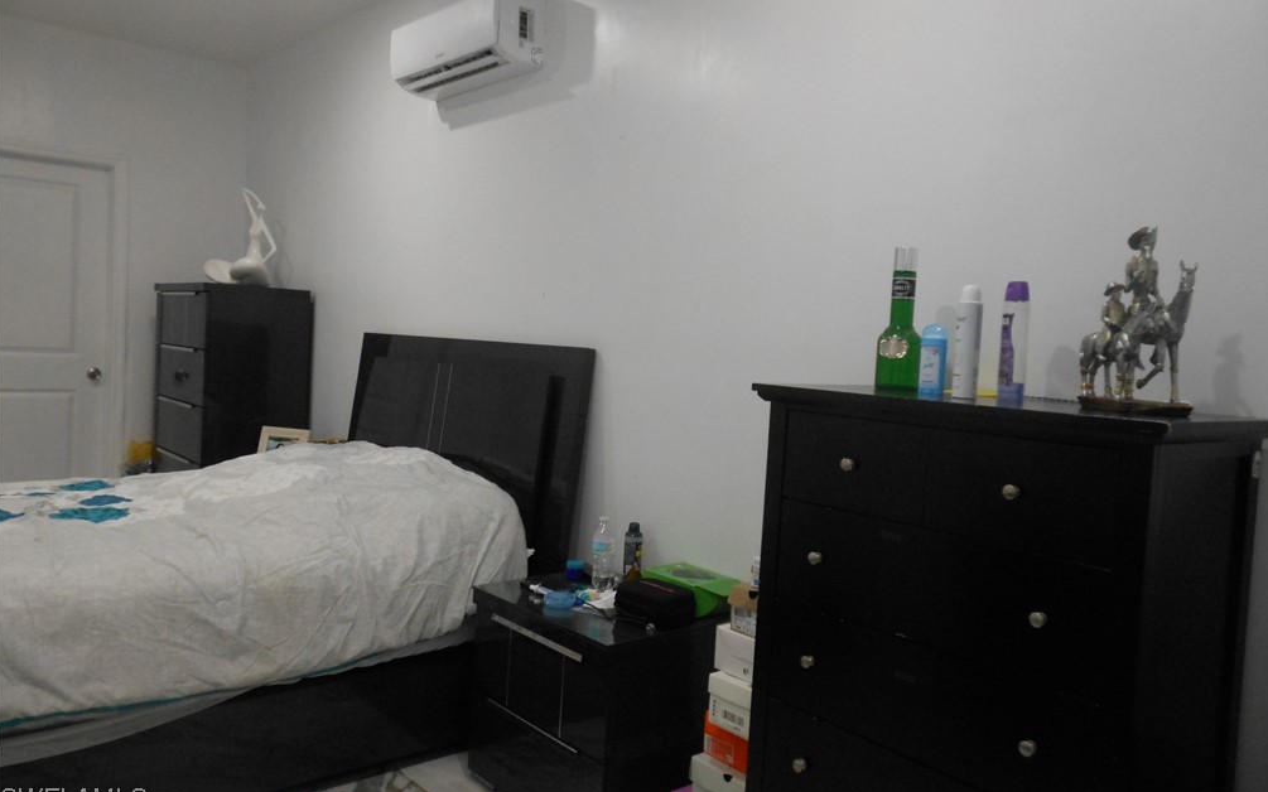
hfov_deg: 68.4
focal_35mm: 27
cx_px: 640
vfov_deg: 45.9
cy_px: 343
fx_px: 933
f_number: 3.2
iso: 320
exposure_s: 1/30
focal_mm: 4.5
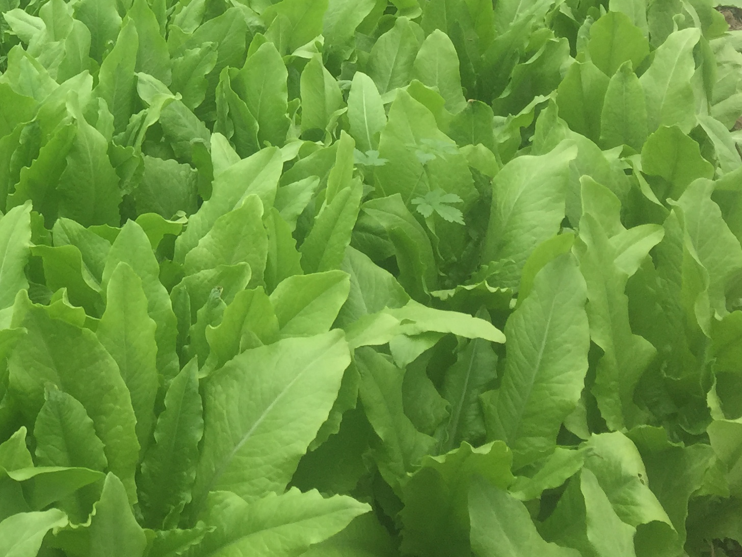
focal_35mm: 65
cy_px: 21
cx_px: -8
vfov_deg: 21.9
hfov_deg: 28.0
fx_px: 1393
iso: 32
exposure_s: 1/465
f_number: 2.2
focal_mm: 4.15
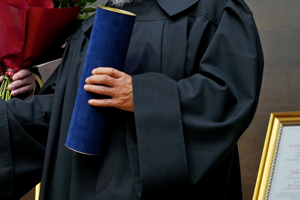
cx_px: 26
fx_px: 742
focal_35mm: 89
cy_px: 33
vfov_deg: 15.2
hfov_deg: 22.3
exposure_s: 1/160
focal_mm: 44
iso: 1600
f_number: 4
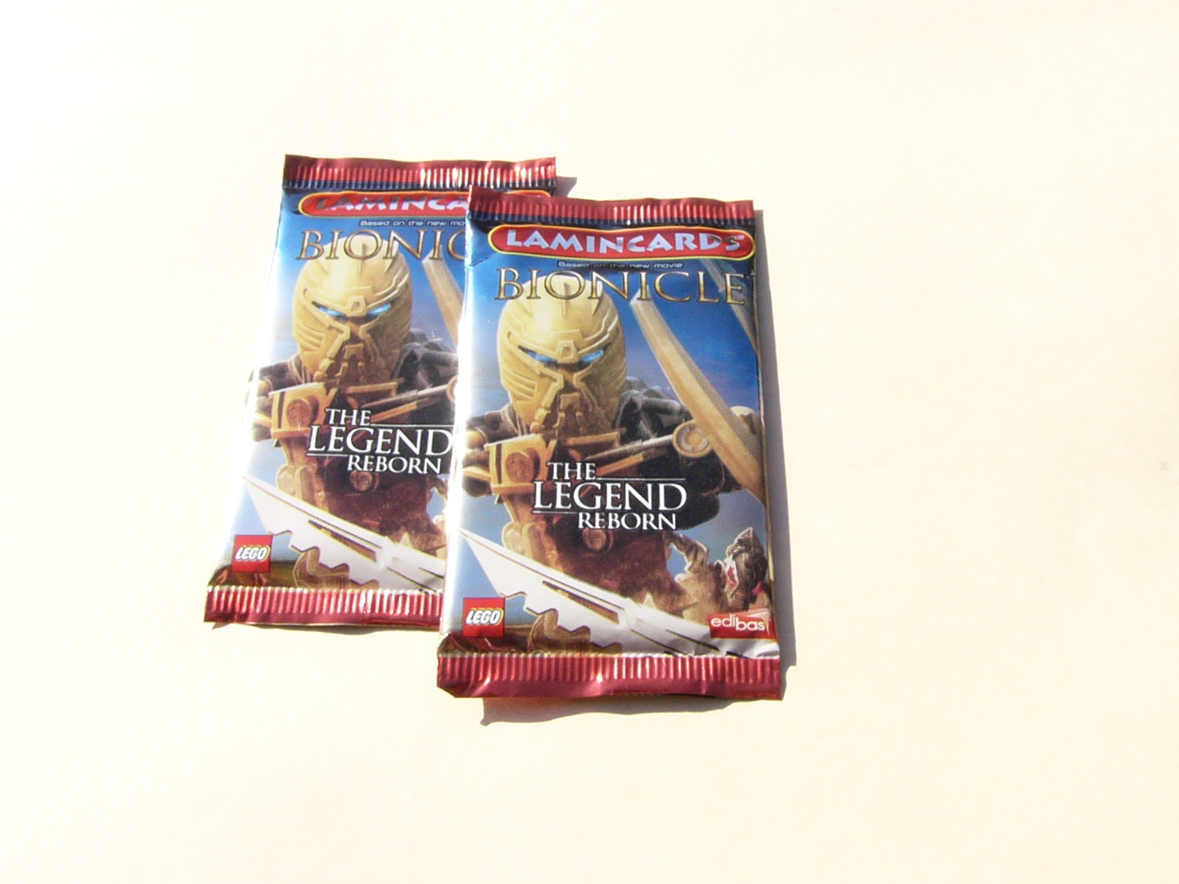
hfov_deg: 46.8
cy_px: 433
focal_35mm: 40
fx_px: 1362
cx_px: 600
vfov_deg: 36.0
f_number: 8
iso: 100
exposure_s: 1/200
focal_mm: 4.6
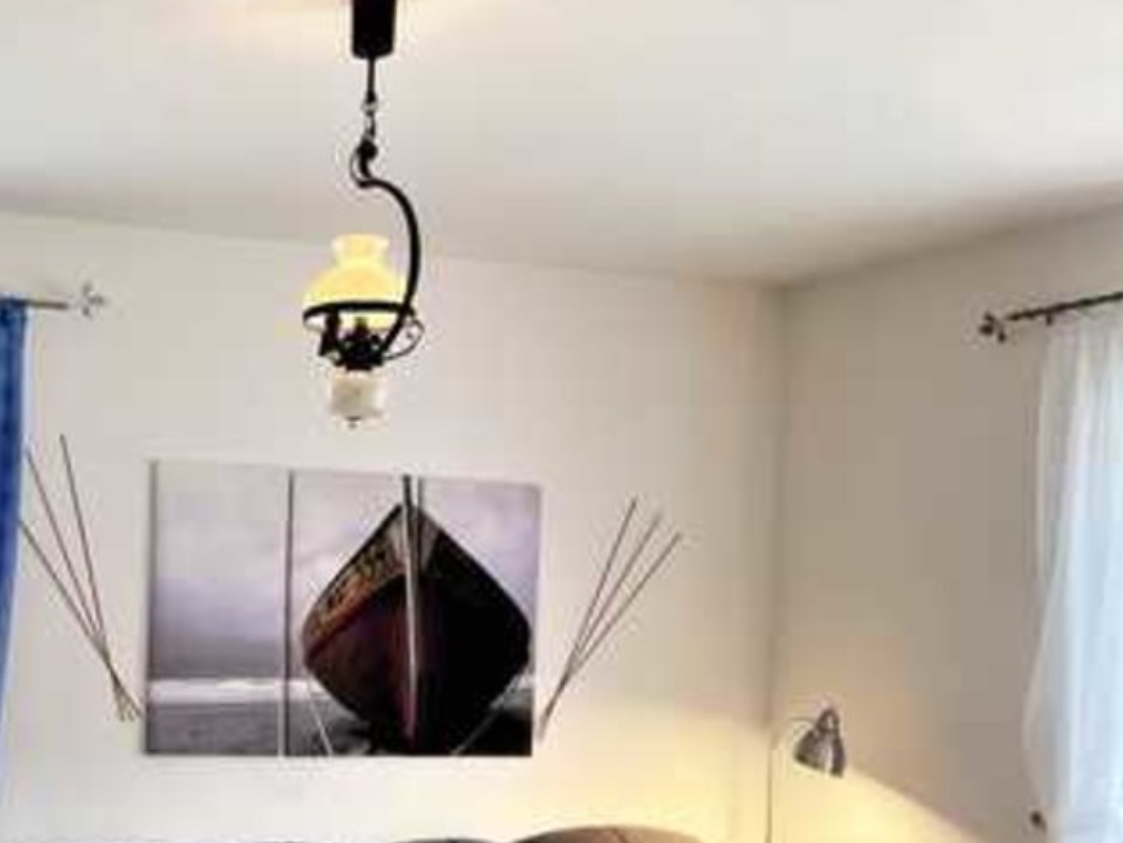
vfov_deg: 26.9
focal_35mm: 53
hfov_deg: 33.6
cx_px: 46
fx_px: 1720
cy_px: 692
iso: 80
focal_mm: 4.2
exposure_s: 1/100
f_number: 1.6
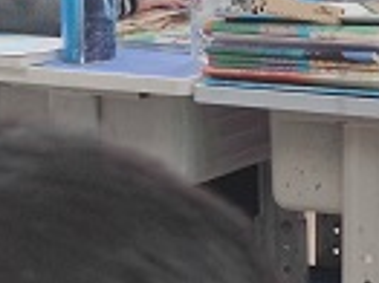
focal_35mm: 211
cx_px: 657
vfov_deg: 6.8
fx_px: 2308
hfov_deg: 9.0
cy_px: -312
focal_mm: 6.72
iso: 70
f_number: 1.69
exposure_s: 1/100
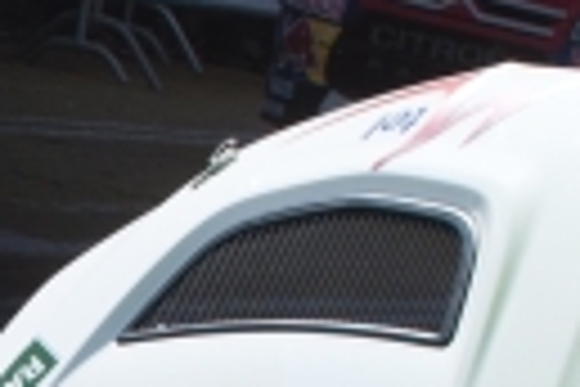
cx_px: -679
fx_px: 4591
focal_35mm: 285
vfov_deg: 4.7
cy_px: 963
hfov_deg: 6.9
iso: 200
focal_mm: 24
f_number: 11
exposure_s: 1/400
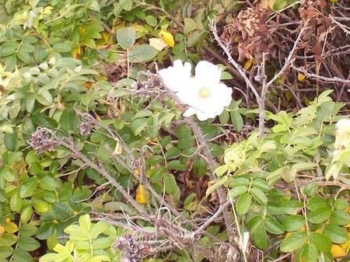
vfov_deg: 9.4
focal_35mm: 158
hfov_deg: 12.5
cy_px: 80
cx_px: 188
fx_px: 1597
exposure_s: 1/90
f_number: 4.8
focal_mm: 16.8
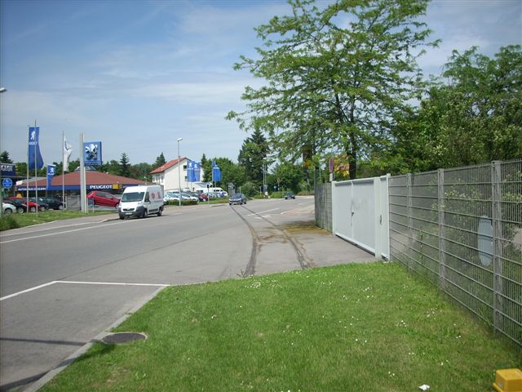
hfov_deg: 50.1
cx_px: 261
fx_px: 558
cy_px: 196
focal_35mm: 37
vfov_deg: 38.7
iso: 64
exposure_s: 1/310
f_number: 5.6
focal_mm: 6.2
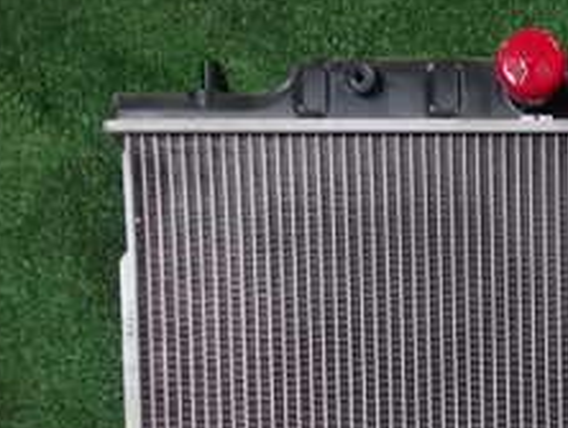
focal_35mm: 81
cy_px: 464
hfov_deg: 22.2
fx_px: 1331
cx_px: 686
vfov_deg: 17.6
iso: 200
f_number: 2.3
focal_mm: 5.4
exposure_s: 1/50
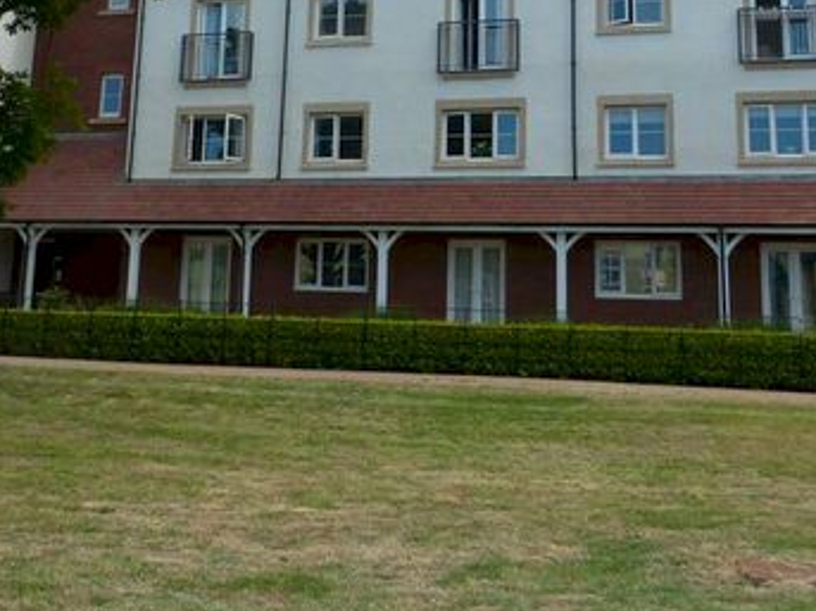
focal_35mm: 49
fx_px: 1155
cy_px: 30
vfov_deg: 28.2
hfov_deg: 38.9
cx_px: 354
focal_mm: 4.3
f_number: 4
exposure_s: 1/500
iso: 100
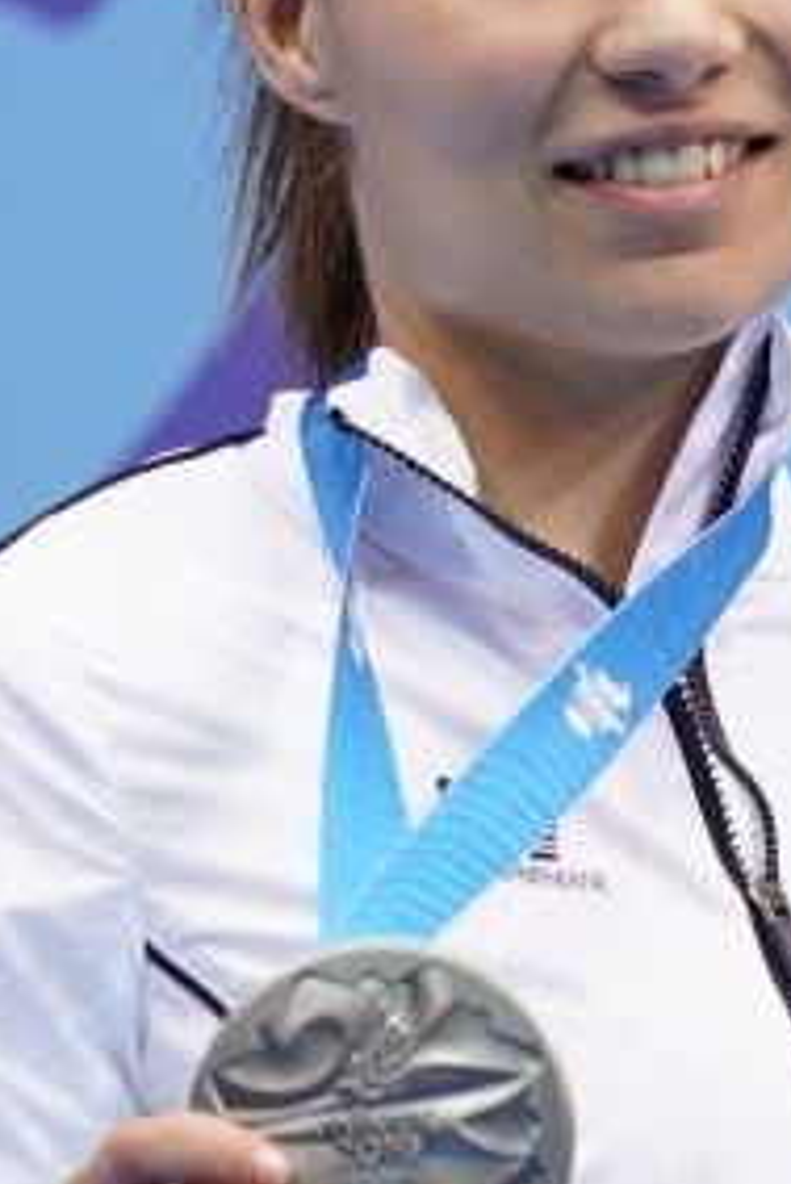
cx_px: 2879
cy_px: 582
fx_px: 83671
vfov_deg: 0.8
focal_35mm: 2542
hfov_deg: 0.5
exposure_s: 1/500
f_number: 2.8
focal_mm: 400
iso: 800
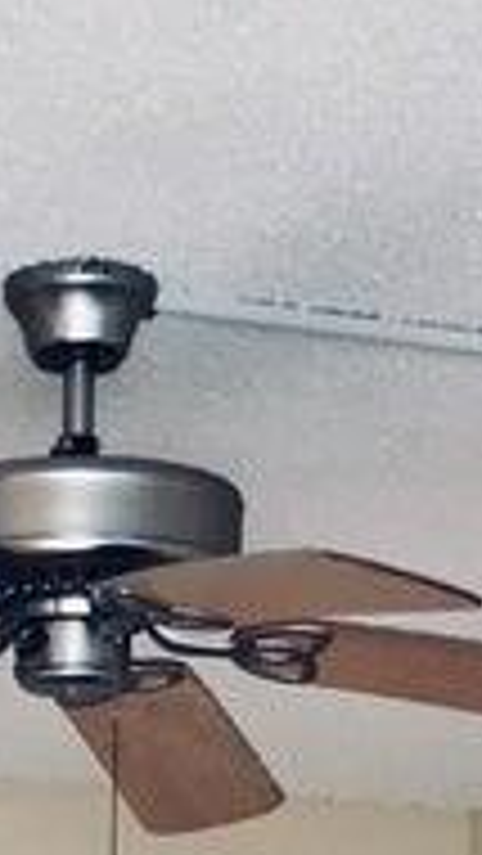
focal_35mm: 164
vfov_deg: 10.6
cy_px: 2259
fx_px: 3723
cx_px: -203
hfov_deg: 7.3
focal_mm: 3.99
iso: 25
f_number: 1.8
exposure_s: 1/40
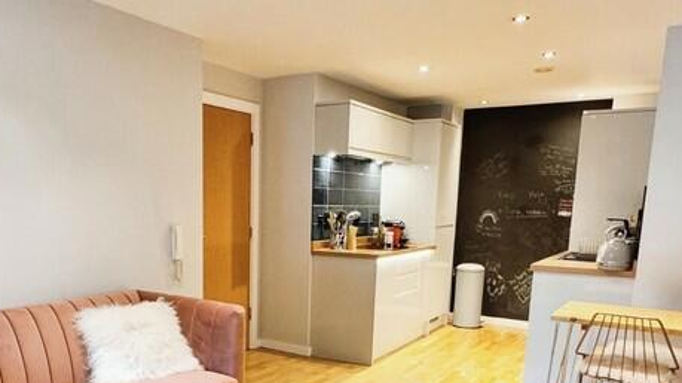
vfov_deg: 33.6
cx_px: 263
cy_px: 309
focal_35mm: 34
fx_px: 615
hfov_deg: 57.4
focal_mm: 2.22
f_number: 2.2
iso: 250
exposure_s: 1/50
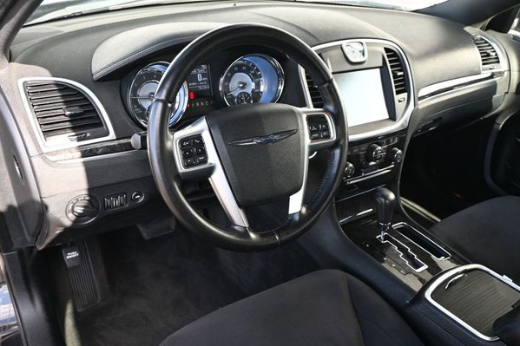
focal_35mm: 31
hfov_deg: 59.9
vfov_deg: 42.0
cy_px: 179
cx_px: 270
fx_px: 451
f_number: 3.8
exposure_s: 1/160
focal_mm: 19.5
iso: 400
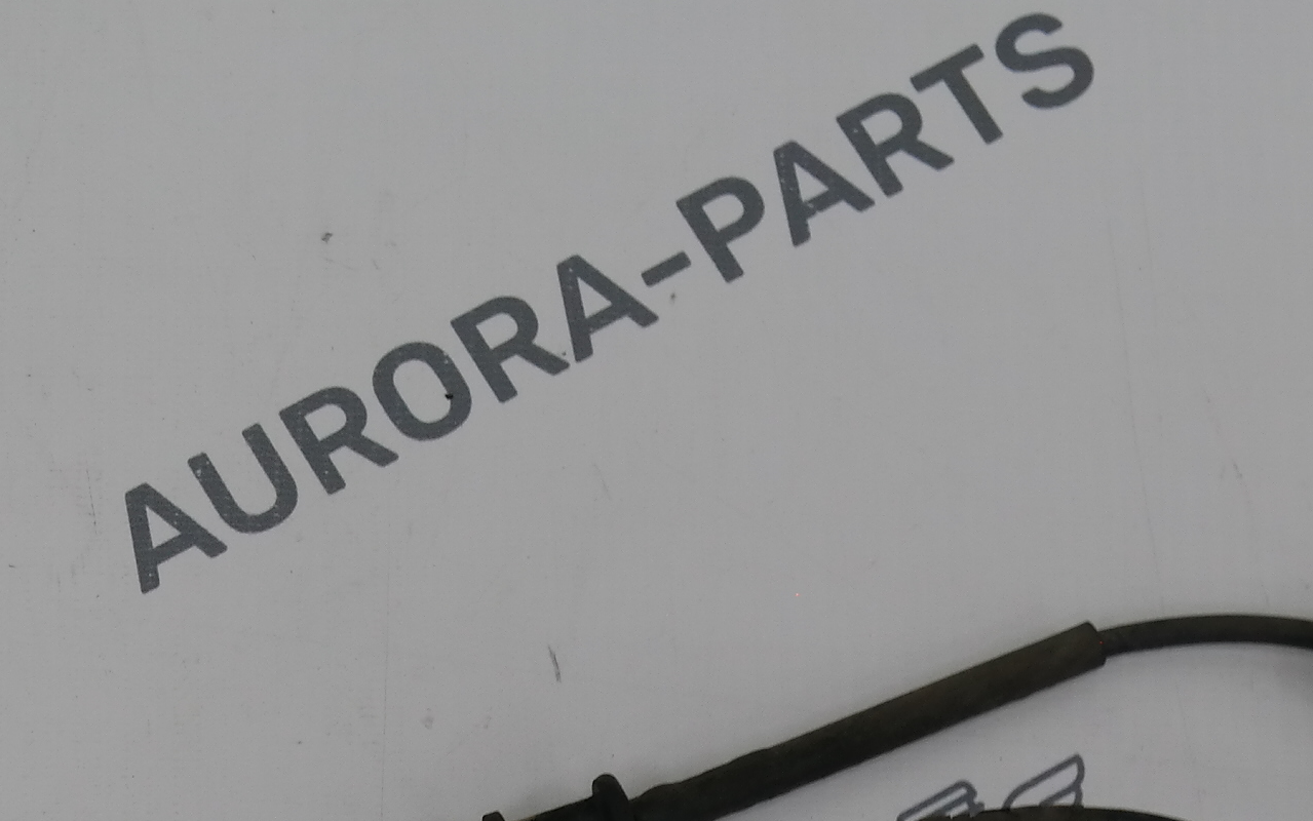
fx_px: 4546
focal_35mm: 127
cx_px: 247
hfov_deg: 16.3
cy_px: 1212
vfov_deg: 10.0
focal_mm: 27
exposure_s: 1/50
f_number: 7.1
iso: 200
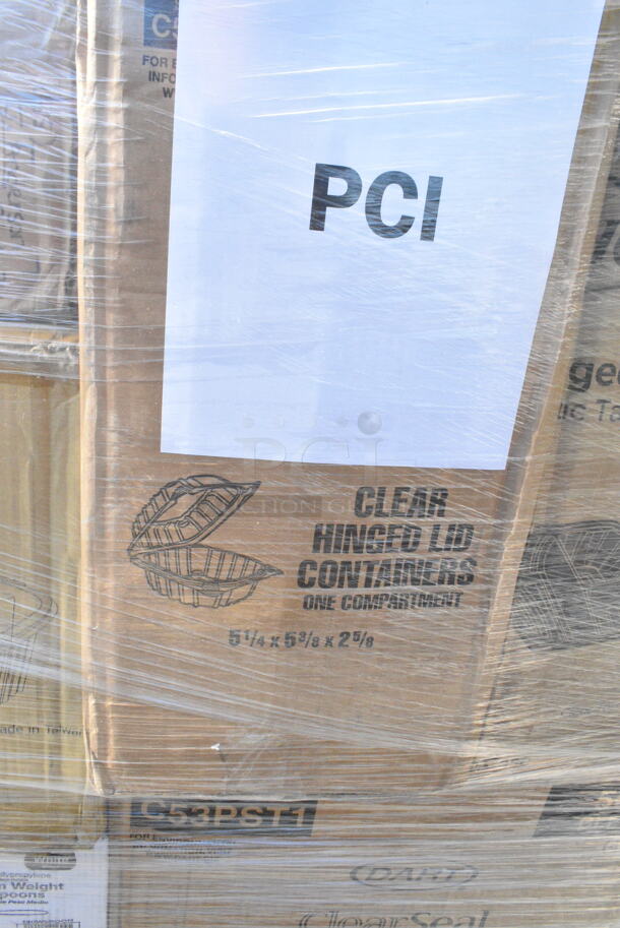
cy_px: 464
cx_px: 310
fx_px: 774
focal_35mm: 30
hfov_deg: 43.7
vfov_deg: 61.9
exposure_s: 1/800
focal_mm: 20
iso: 6400
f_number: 14
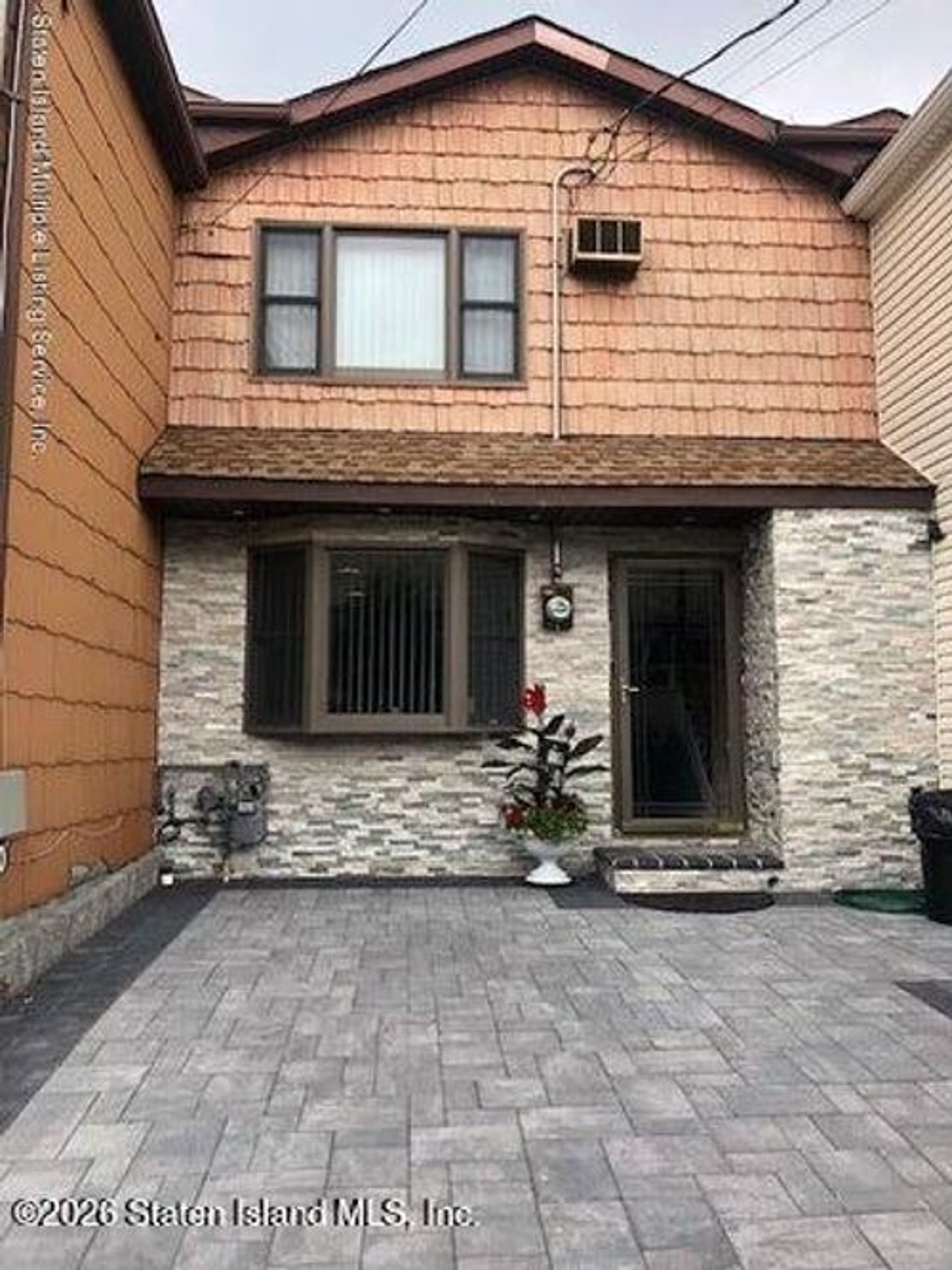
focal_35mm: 28
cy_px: 635
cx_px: 476
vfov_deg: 63.5
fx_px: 1027
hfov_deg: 49.7
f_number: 1.8
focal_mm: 3.99
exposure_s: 1/154
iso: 20
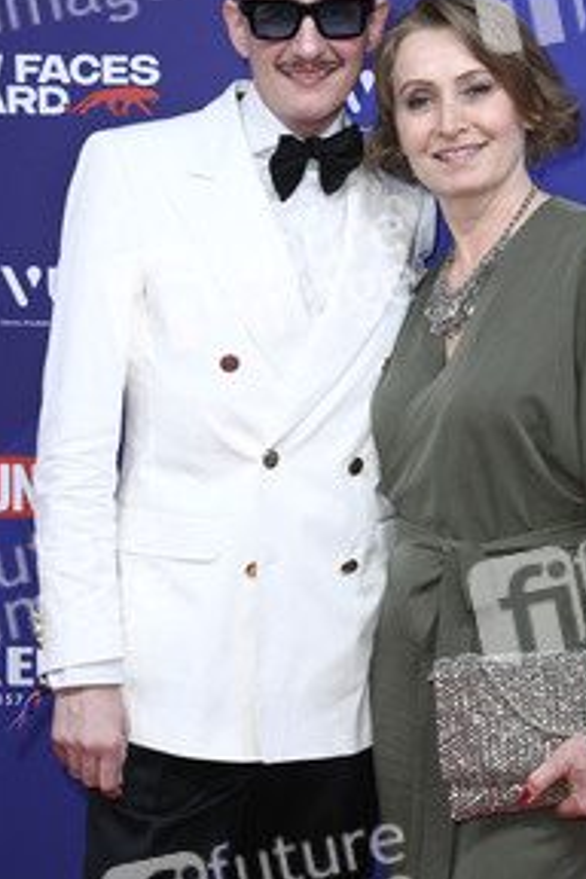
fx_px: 2100
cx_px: 348
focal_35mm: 86
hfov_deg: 15.9
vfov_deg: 23.6
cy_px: 440
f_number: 5.6
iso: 800
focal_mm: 62
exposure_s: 1/250
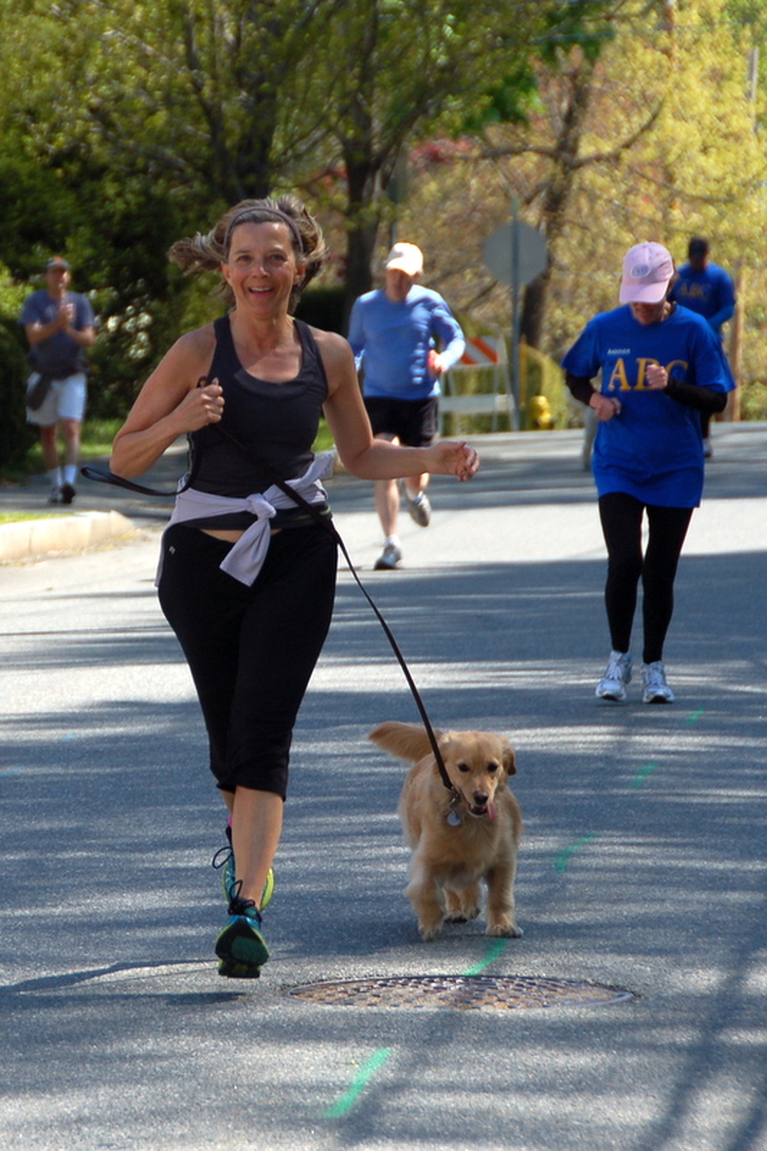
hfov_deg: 8.7
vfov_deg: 13.0
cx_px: 384
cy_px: 576
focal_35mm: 158
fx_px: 5035
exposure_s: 1/500
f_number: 5.6
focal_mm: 105
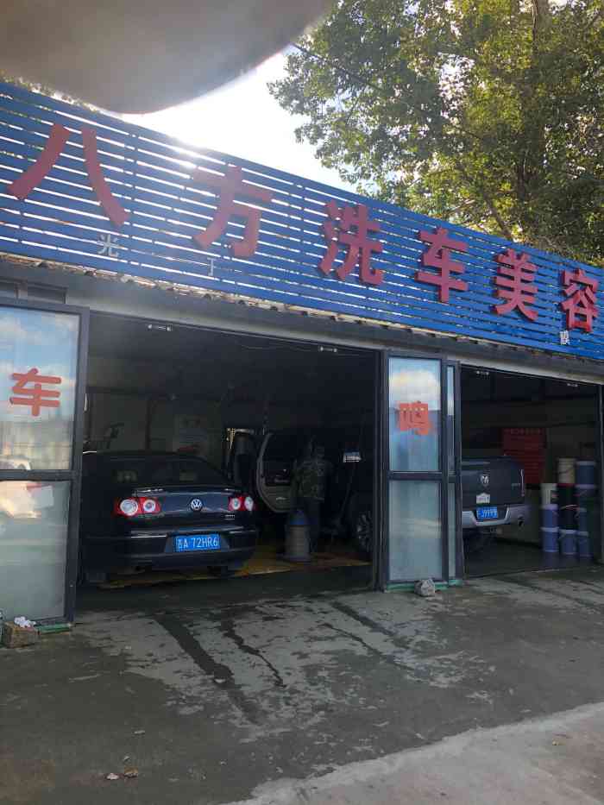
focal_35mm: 28
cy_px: 402
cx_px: 302
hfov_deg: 49.8
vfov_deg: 63.4
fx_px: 651
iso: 20
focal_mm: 4
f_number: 1.8
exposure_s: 1/403
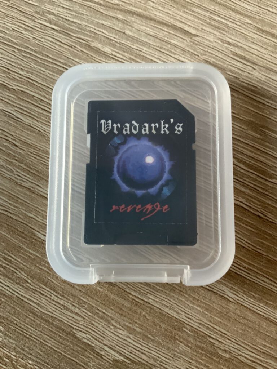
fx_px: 309
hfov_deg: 48.2
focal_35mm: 29
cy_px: 184
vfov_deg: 61.7
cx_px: 138
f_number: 1.8
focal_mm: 3
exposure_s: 1/40
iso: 250
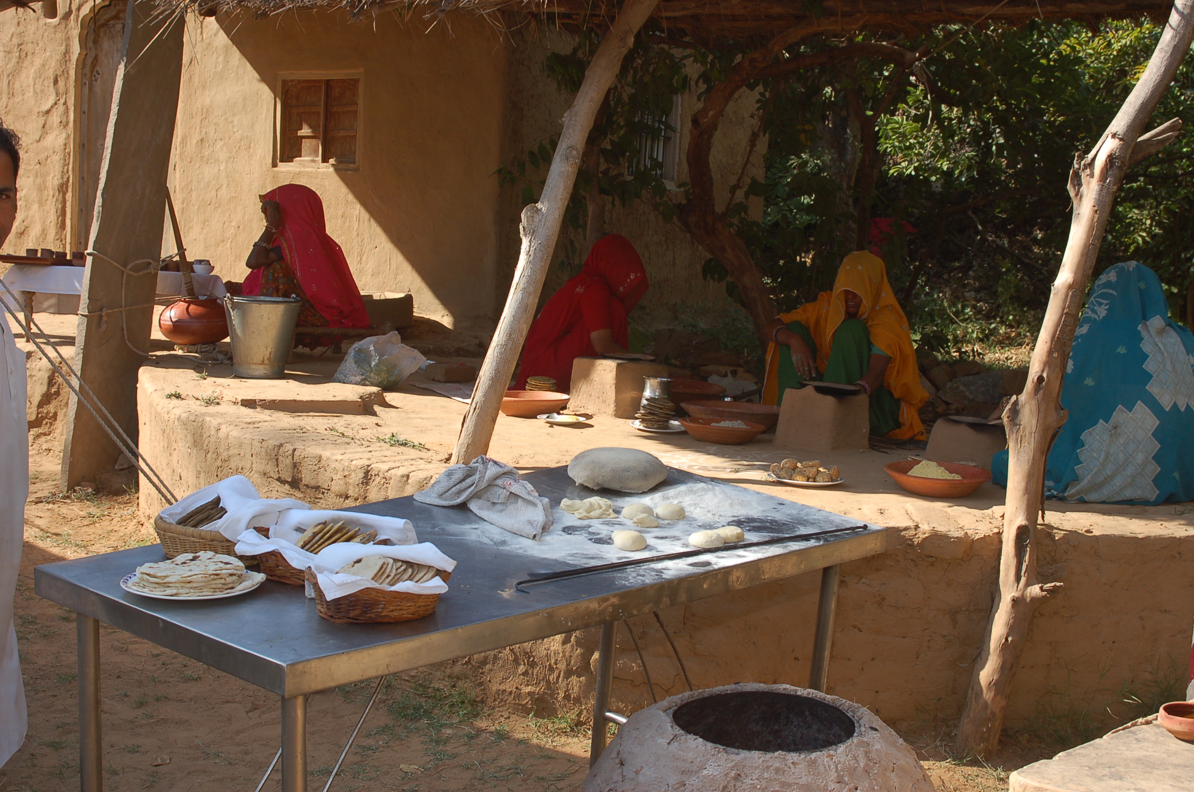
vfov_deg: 28.0
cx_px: 597
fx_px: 1589
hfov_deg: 41.2
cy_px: 396
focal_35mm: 48
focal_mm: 32
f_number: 8
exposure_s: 1/250
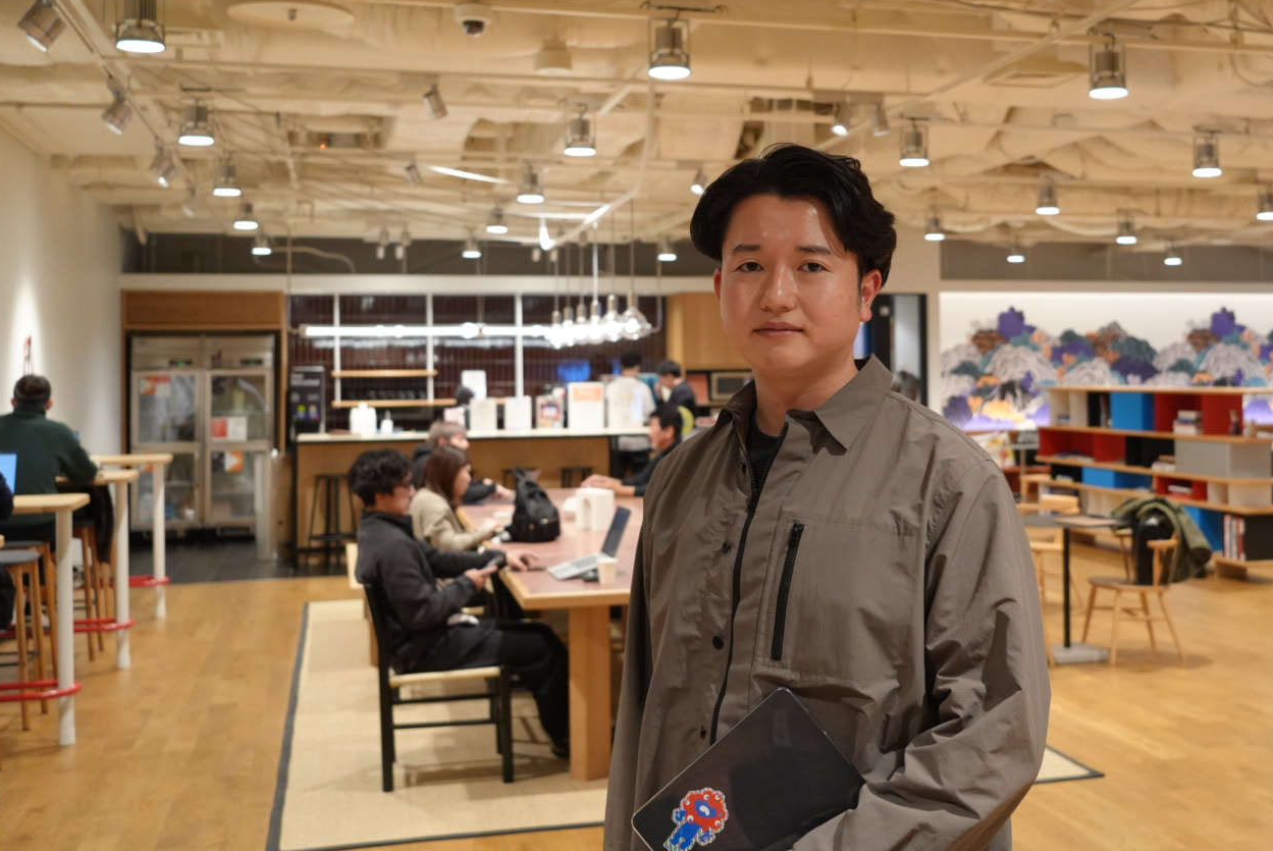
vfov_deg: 30.5
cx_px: 801
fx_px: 1557
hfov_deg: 44.1
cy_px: 341
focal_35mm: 44
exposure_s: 1/160
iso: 2500
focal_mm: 34
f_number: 4.5
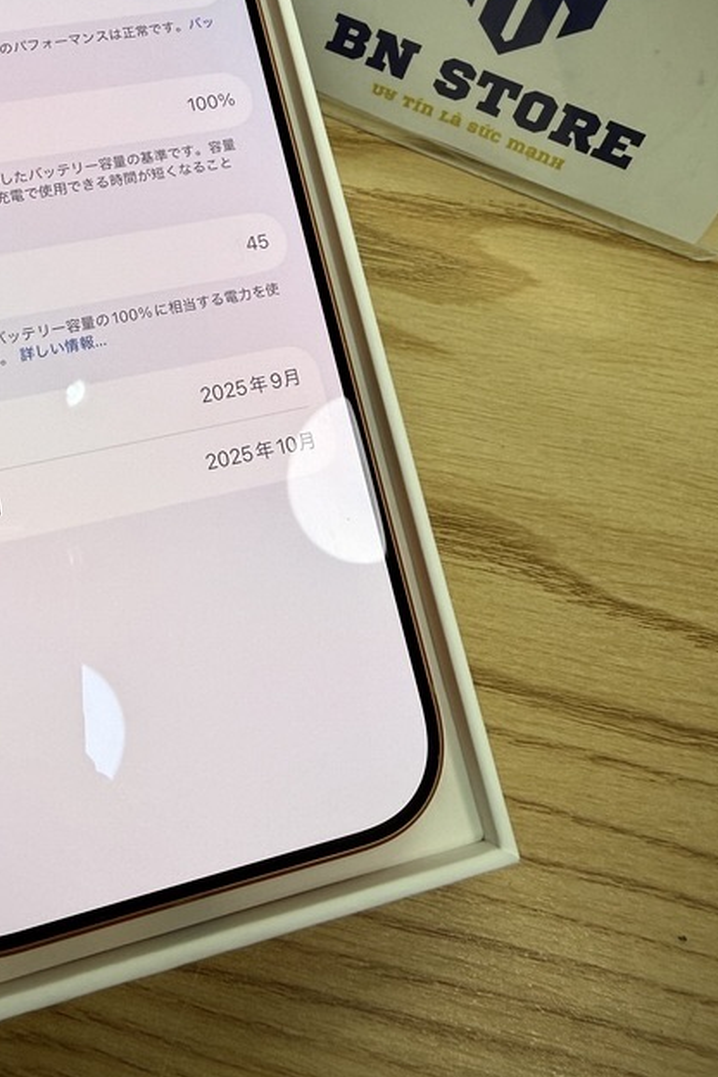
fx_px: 1077
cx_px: 208
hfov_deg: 36.3
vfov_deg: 51.5
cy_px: 309
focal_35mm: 36
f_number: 2.2
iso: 40
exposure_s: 1/120
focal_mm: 2.22
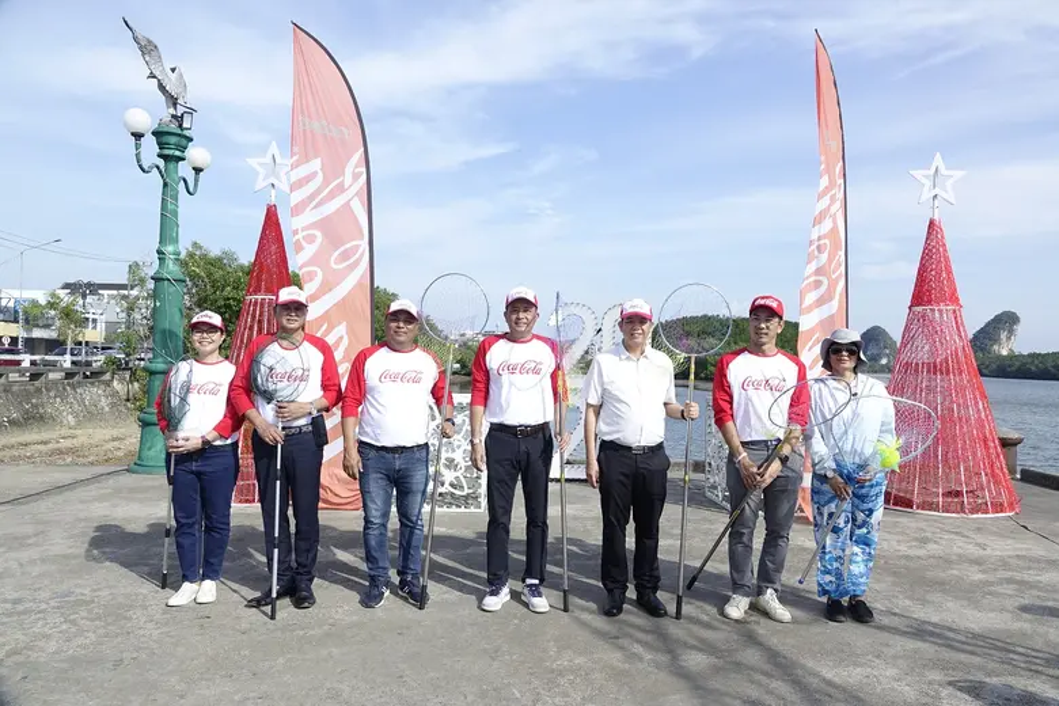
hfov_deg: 73.7
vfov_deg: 53.1
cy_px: 353
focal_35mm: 24
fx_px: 706
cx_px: 530
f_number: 5.6
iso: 160
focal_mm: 8.82
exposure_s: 1/500
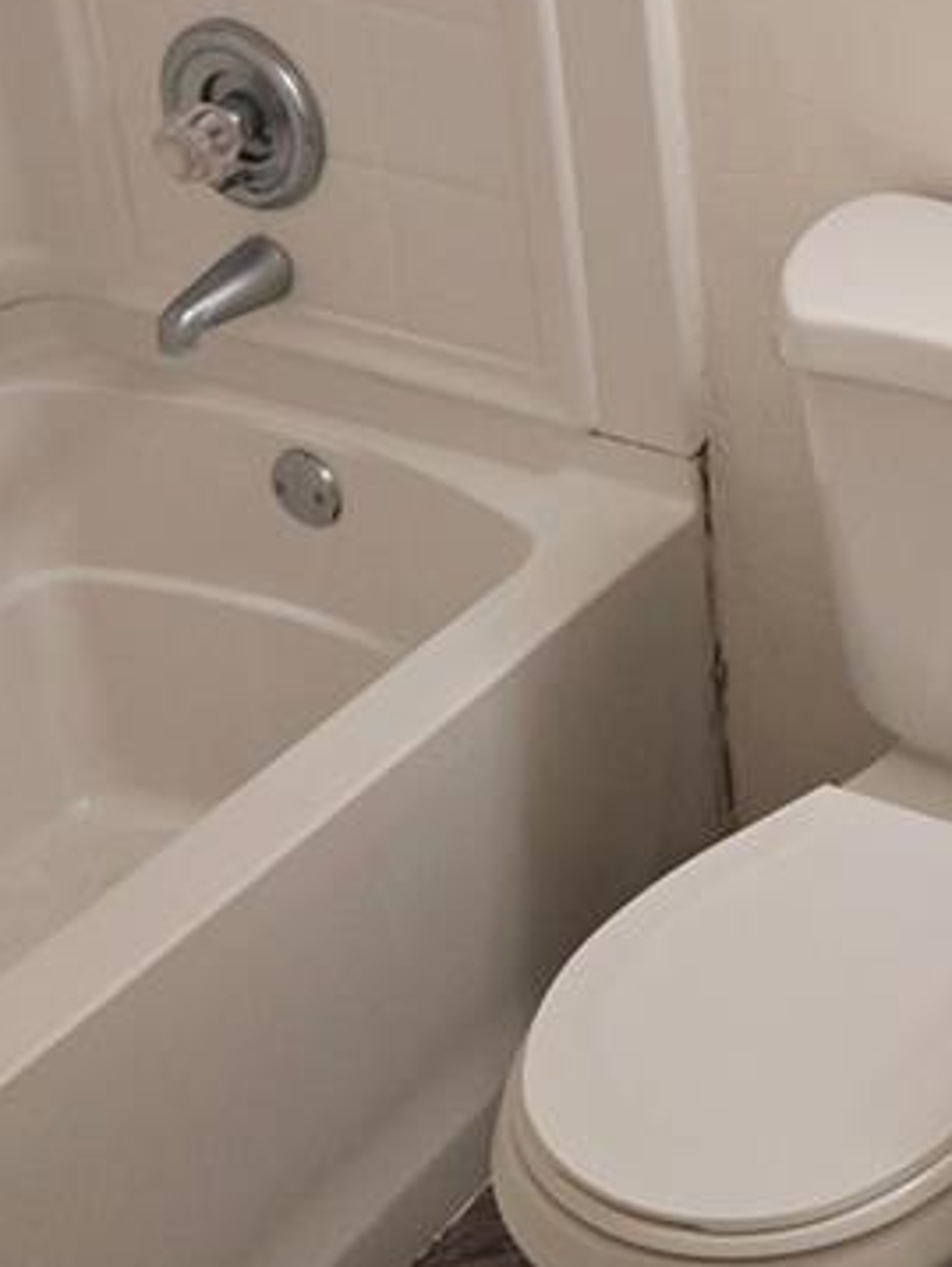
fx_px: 2820
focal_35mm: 77
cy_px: 145
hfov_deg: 18.4
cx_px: 1076
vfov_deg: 24.6
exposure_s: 1/120
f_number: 1.8
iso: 80
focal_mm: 5.4
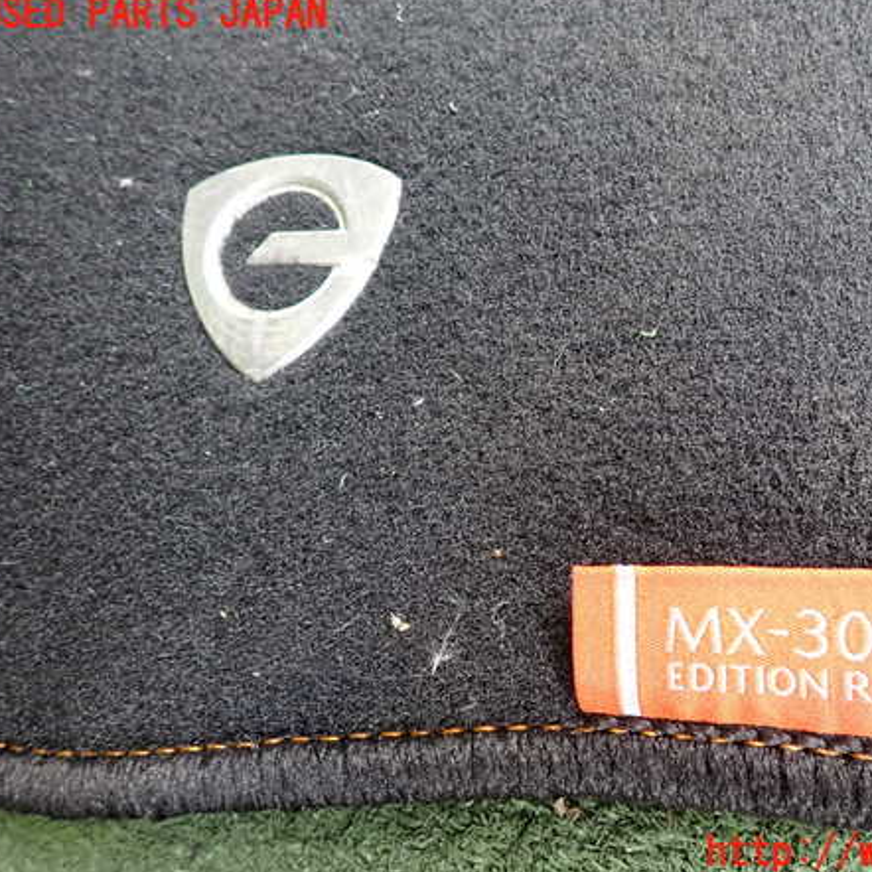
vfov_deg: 54.0
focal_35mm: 30
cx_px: 560
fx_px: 855
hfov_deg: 53.3
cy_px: 434
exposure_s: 1/30
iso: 200
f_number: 2
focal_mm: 4.5
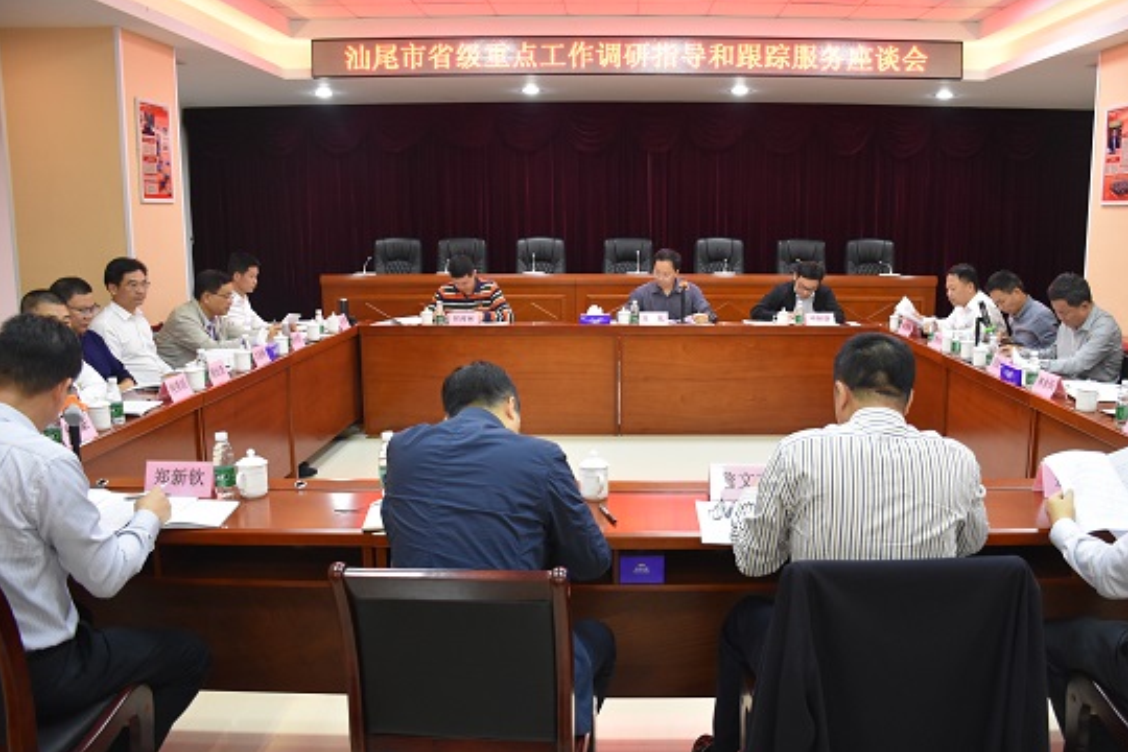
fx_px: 940
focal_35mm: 30
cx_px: 625
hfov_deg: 61.8
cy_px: 395
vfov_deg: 43.6
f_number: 4
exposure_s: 1/60
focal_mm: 18
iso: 1600
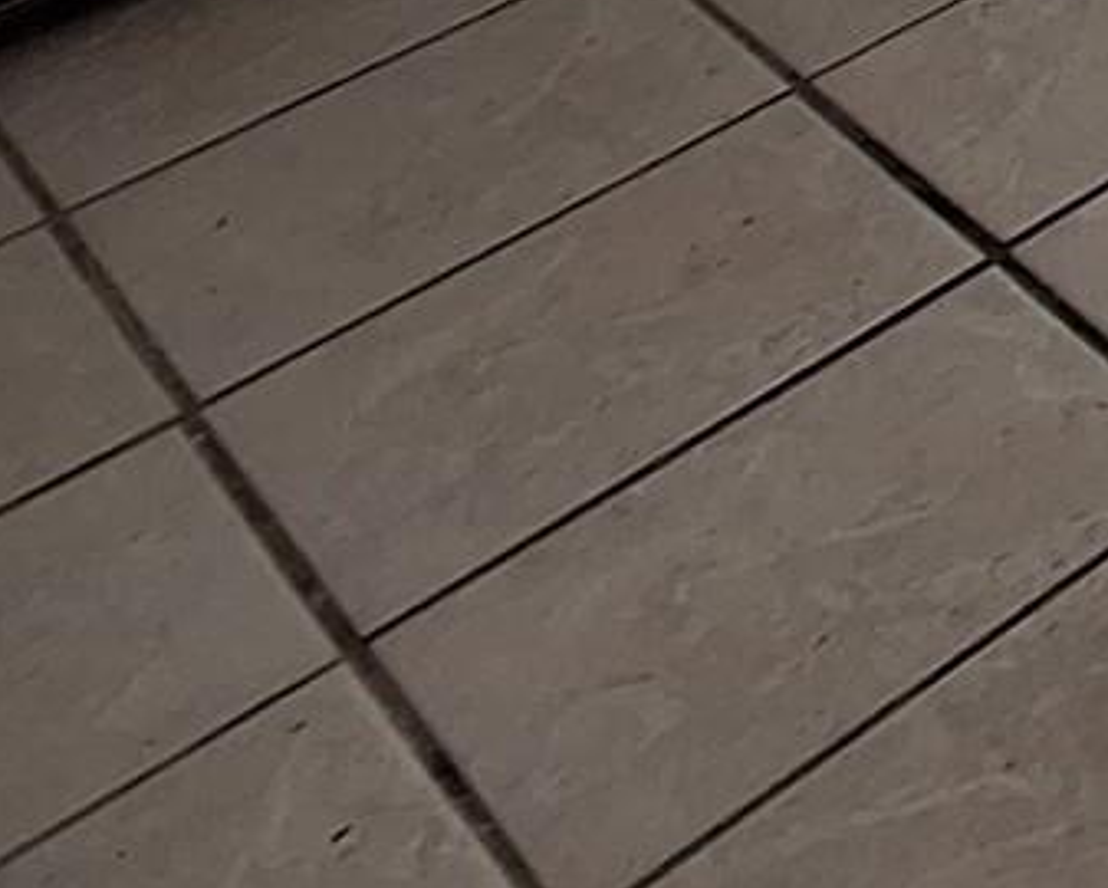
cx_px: 3031
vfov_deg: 13.1
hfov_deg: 12.9
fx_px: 2526
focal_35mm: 77
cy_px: -1421
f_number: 2.2
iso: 100
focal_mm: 1.74
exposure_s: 1/40
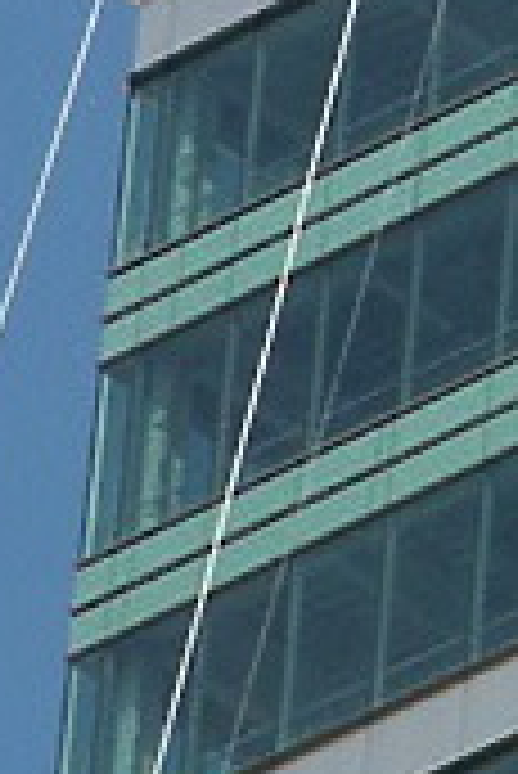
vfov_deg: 2.7
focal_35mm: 755
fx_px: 16261
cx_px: 1263
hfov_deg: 1.8
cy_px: -446
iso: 64
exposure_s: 1/250
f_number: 8
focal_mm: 28.22
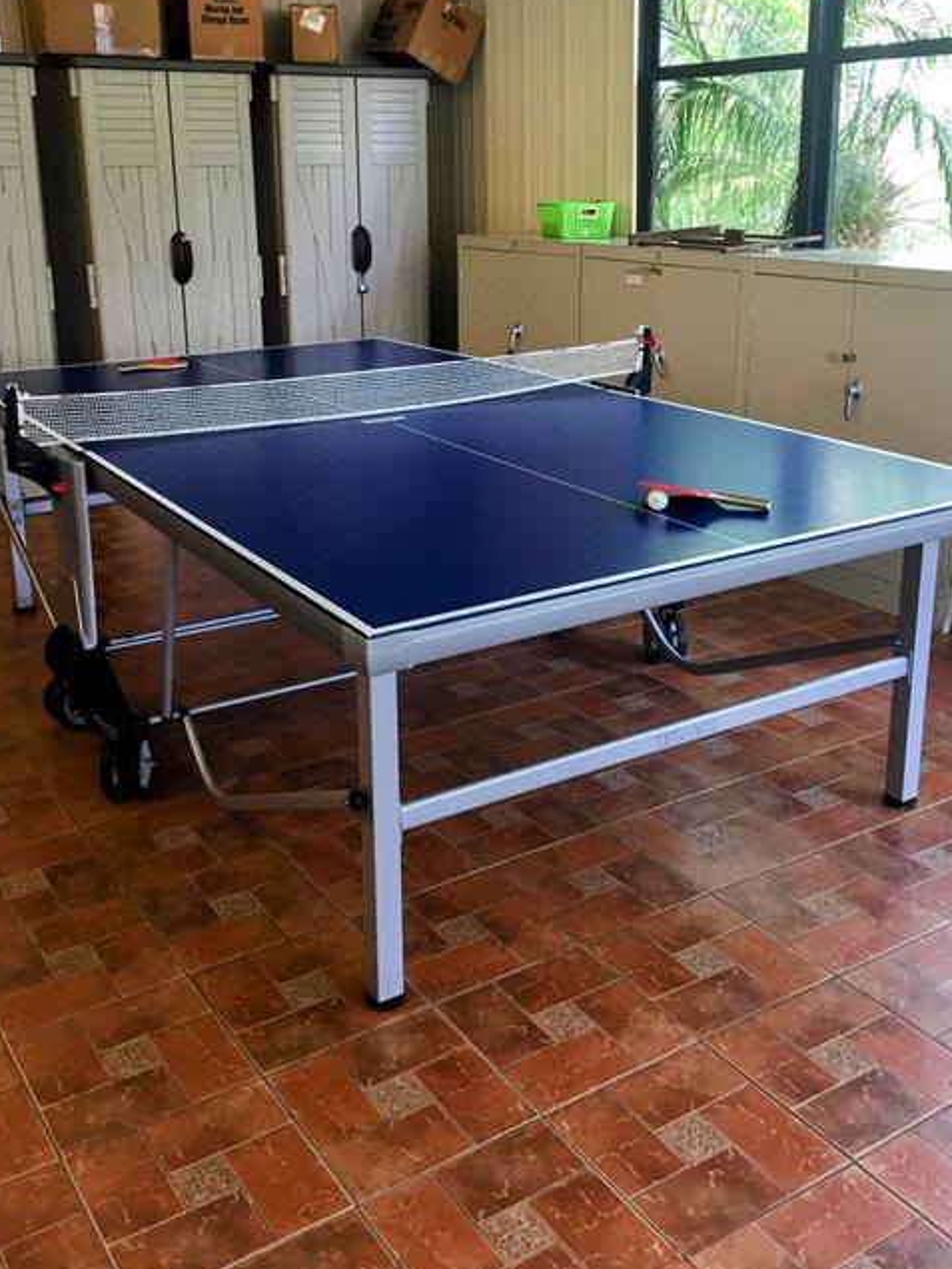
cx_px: 457
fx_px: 1283
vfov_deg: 52.3
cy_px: 517
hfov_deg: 40.7
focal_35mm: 35
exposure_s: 1/30
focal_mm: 4.15
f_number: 2.2
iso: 40
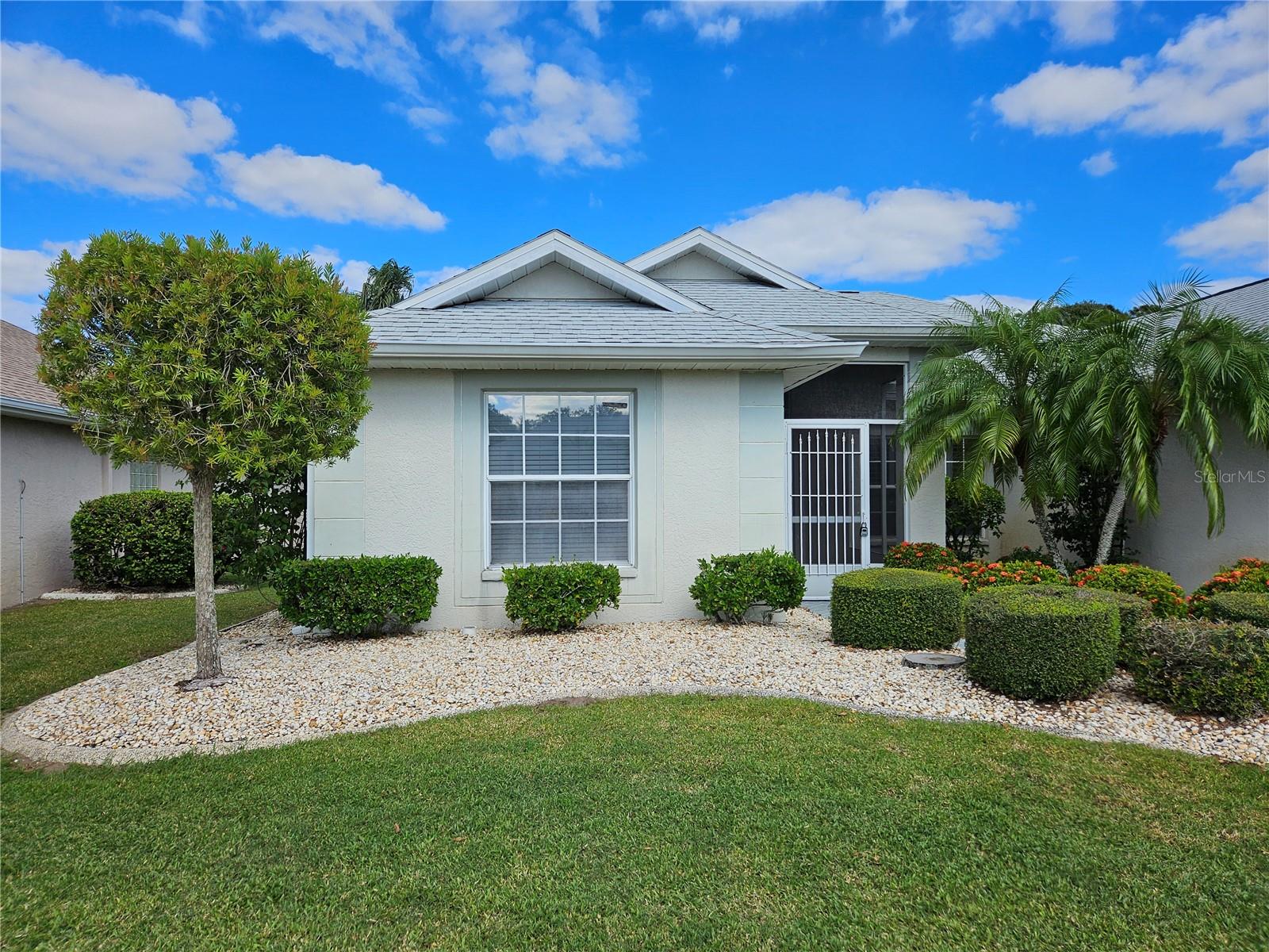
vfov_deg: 58.9
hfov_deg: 73.9
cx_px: 634
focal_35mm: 23
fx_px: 843
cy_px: 476
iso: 25
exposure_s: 1/2204
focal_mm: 5.4
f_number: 1.8
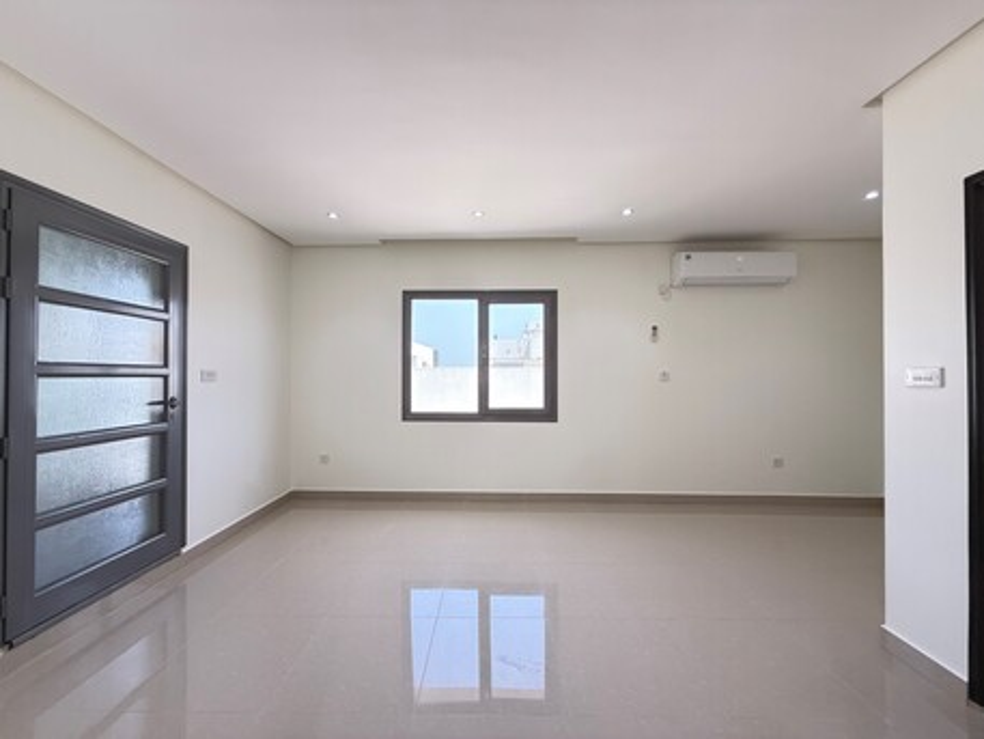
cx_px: 492
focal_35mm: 14
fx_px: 398
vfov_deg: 85.7
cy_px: 370
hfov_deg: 102.0
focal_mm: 2.22
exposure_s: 1/99
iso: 125
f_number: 2.2
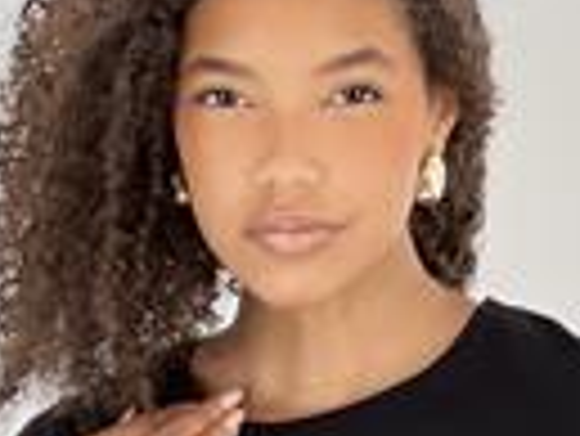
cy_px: 762
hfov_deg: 8.0
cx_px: 360
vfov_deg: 5.9
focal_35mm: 246
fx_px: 4126
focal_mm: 9
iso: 80
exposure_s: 1/100
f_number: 2.8
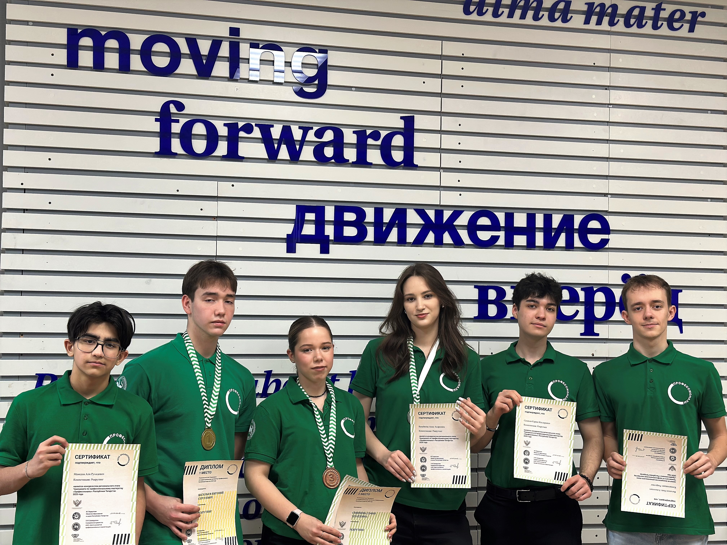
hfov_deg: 39.7
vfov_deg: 30.3
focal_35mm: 48
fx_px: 1008
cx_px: 364
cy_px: 272
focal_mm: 6.86
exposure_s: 1/50
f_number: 1.78
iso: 125
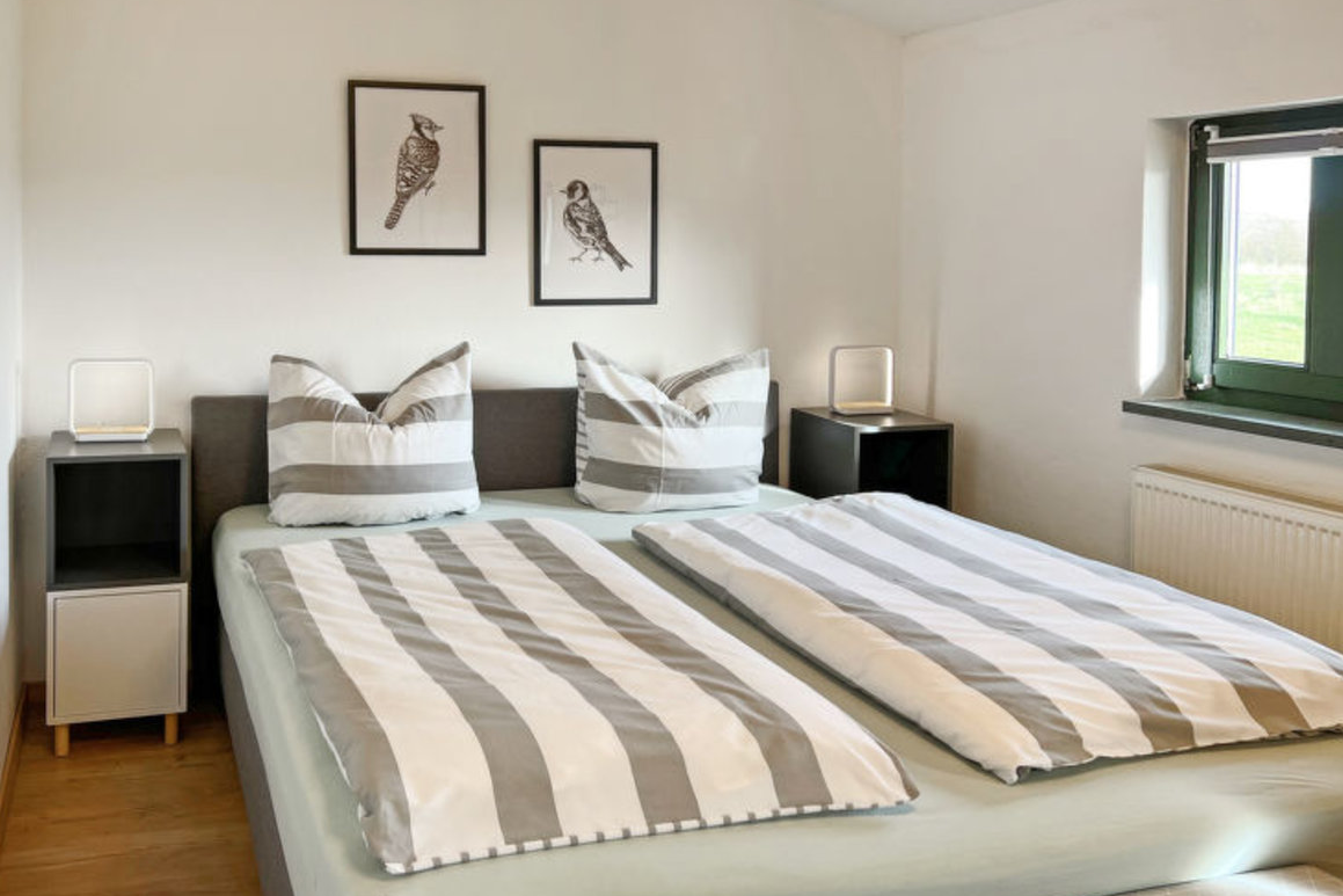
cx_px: 658
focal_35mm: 28
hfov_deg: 65.5
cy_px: 439
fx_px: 1045
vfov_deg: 46.4
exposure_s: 1/100
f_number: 1.5
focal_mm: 5.7
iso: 64
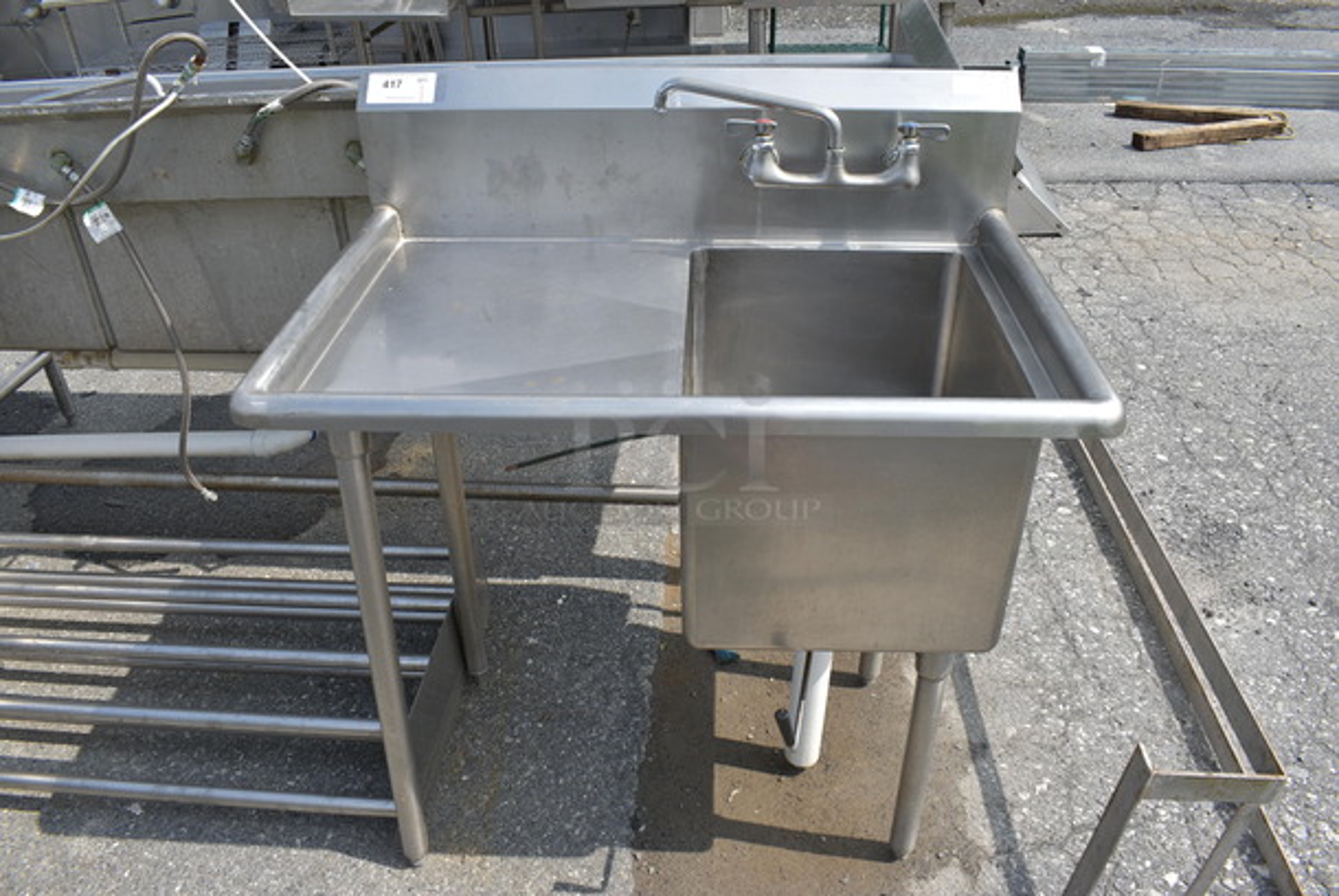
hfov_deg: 67.3
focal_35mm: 27
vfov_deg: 48.0
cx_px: 670
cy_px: 448
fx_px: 1005
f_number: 9
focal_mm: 18
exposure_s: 1/320
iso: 100
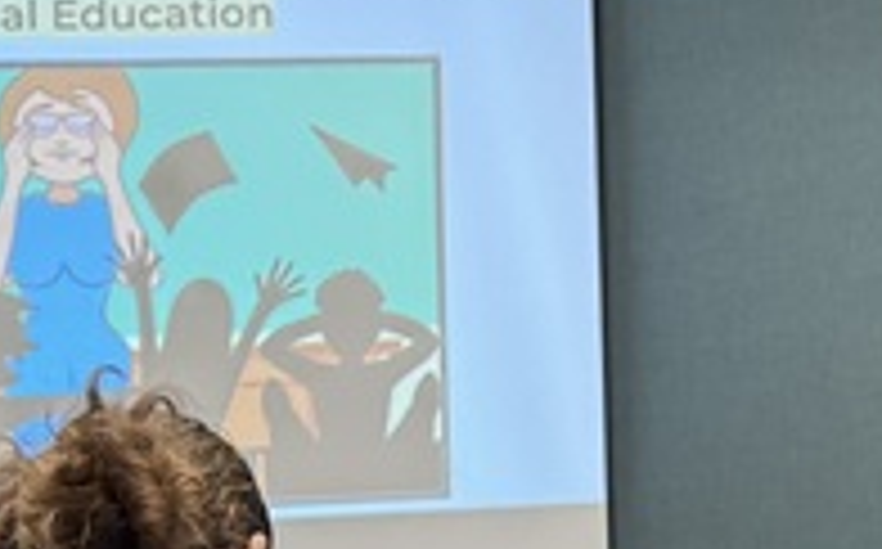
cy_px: 396
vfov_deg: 9.8
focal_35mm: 133
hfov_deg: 15.3
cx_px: 1012
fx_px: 3193
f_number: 1.78
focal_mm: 6.76
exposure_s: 1/60
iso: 200
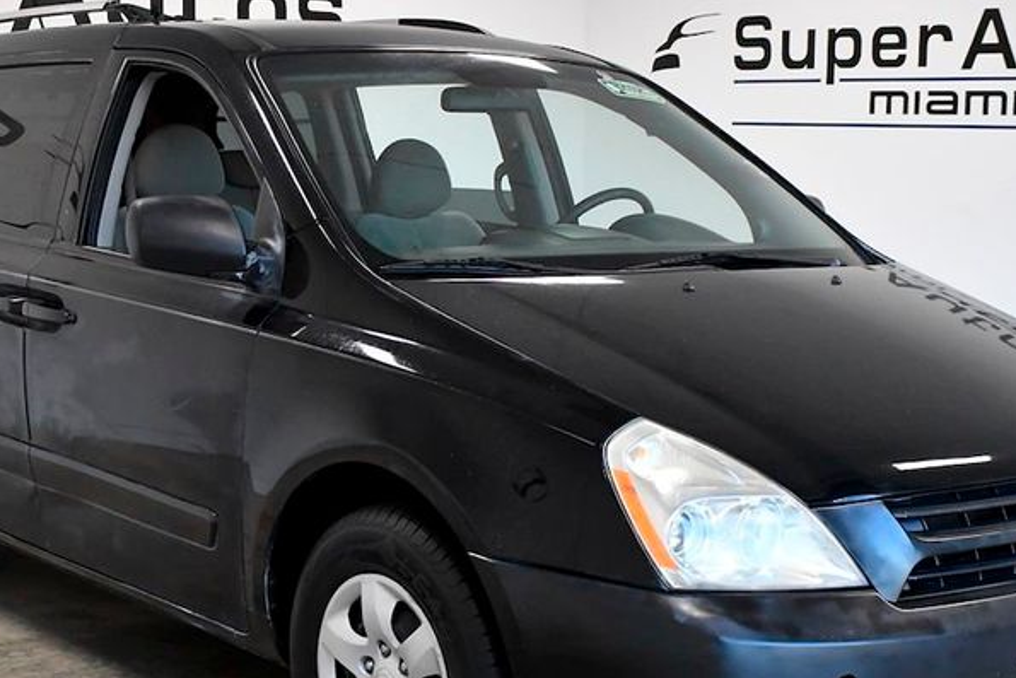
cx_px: 492
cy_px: 392
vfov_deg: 21.9
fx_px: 1750
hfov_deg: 32.4
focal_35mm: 62
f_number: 5
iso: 2500
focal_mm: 24
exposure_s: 1/800
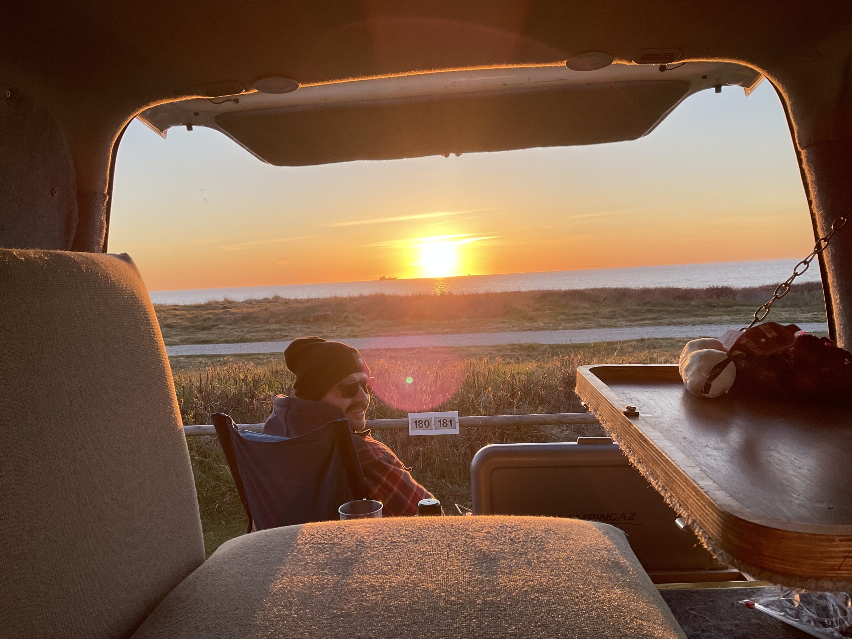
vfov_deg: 48.2
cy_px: 320
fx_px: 714
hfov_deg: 61.7
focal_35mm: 29
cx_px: 426
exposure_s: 1/391
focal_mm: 3
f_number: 1.8
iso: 16
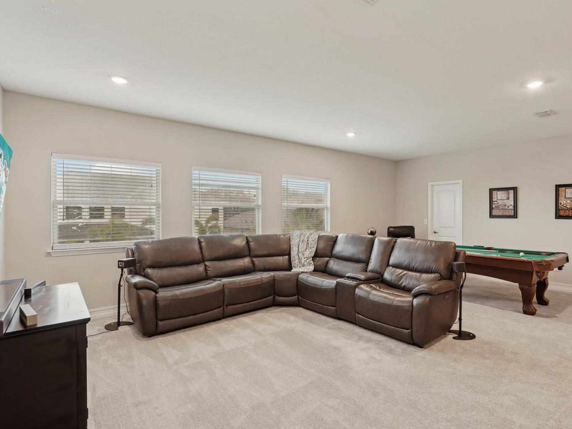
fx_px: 297
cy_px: 213
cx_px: 328
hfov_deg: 87.2
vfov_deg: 71.6
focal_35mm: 18
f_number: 8
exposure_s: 1/6
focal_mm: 16
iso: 400
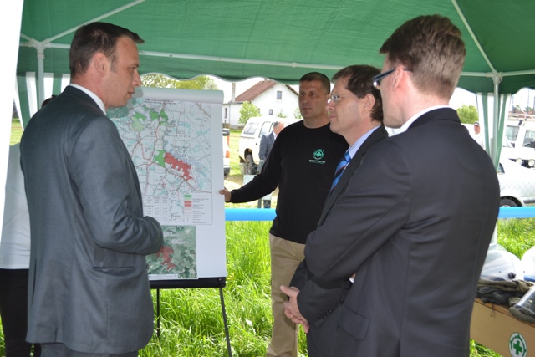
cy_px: 178
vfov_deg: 29.9
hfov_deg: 43.6
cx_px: 268
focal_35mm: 45
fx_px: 669
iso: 100
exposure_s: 1/125
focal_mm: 30
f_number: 4.5
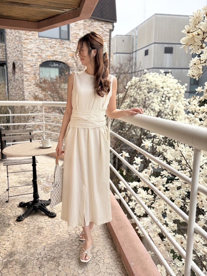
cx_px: 104
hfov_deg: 53.1
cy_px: 138
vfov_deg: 67.3
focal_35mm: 26
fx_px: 207
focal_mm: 5.96
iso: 64
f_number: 1.6
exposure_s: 1/1751
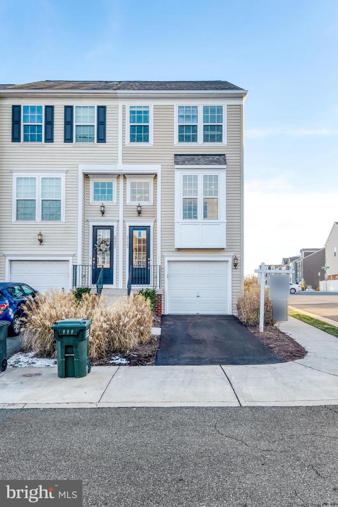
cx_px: 169
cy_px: 254
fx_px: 366
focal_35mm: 26
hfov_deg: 49.6
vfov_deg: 69.4
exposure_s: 1/400
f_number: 8
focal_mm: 26
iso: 400
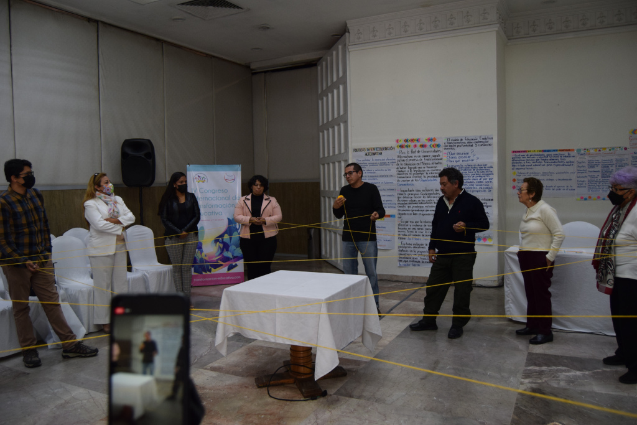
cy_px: 212
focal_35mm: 27
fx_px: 478
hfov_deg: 67.4
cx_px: 318
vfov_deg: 47.9
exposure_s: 1/60
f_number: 4
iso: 800
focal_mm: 18
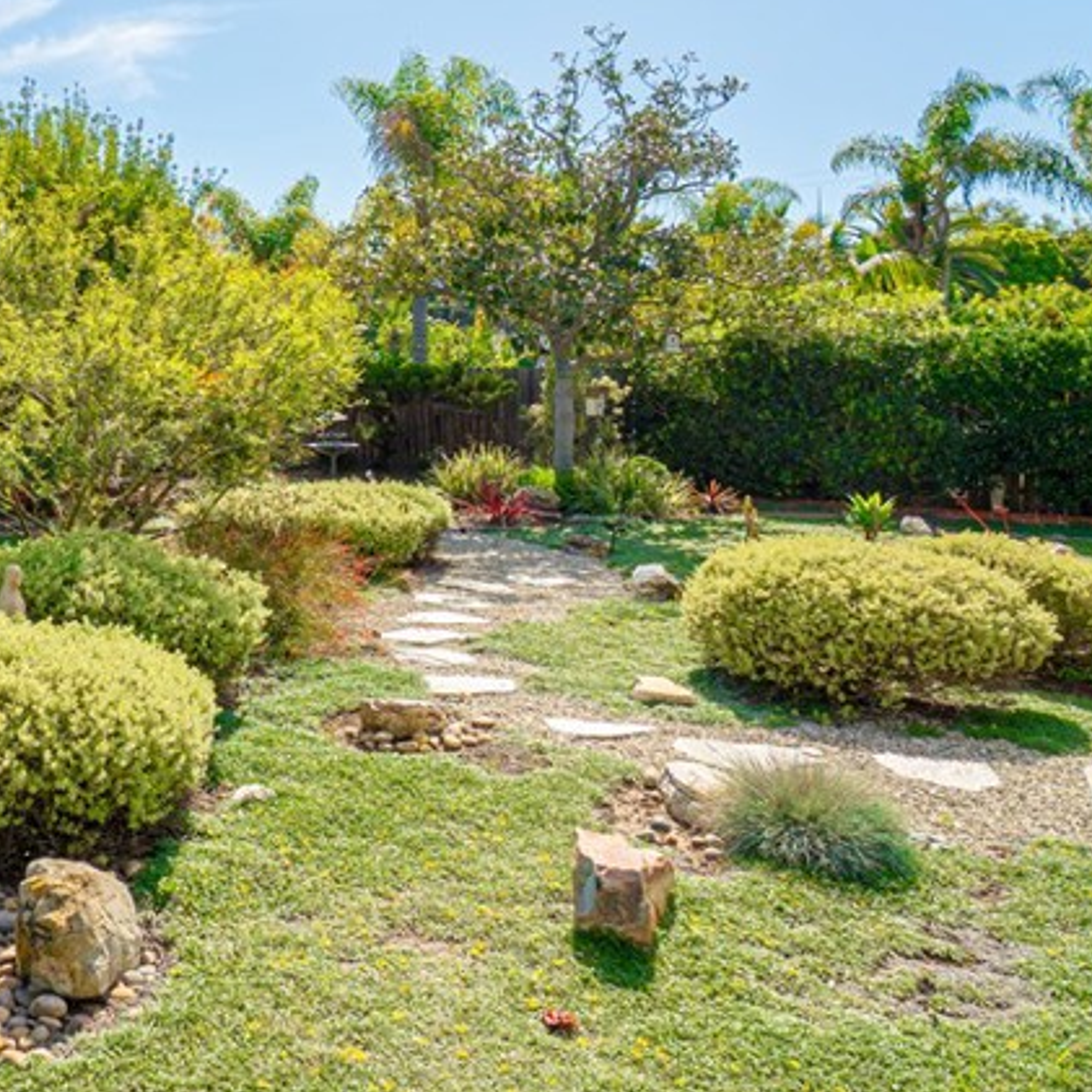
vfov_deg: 51.8
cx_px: 218
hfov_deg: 49.5
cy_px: 386
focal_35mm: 31
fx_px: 1106
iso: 100
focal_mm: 10
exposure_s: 1/200
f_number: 7.1
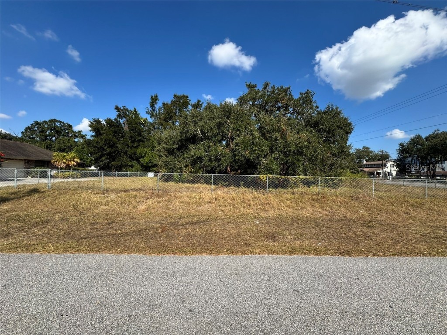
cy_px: 168
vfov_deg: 85.7
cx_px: 224
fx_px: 181
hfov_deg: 102.1
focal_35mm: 14
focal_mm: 2.22
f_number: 2.2
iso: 50
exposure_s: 1/1160
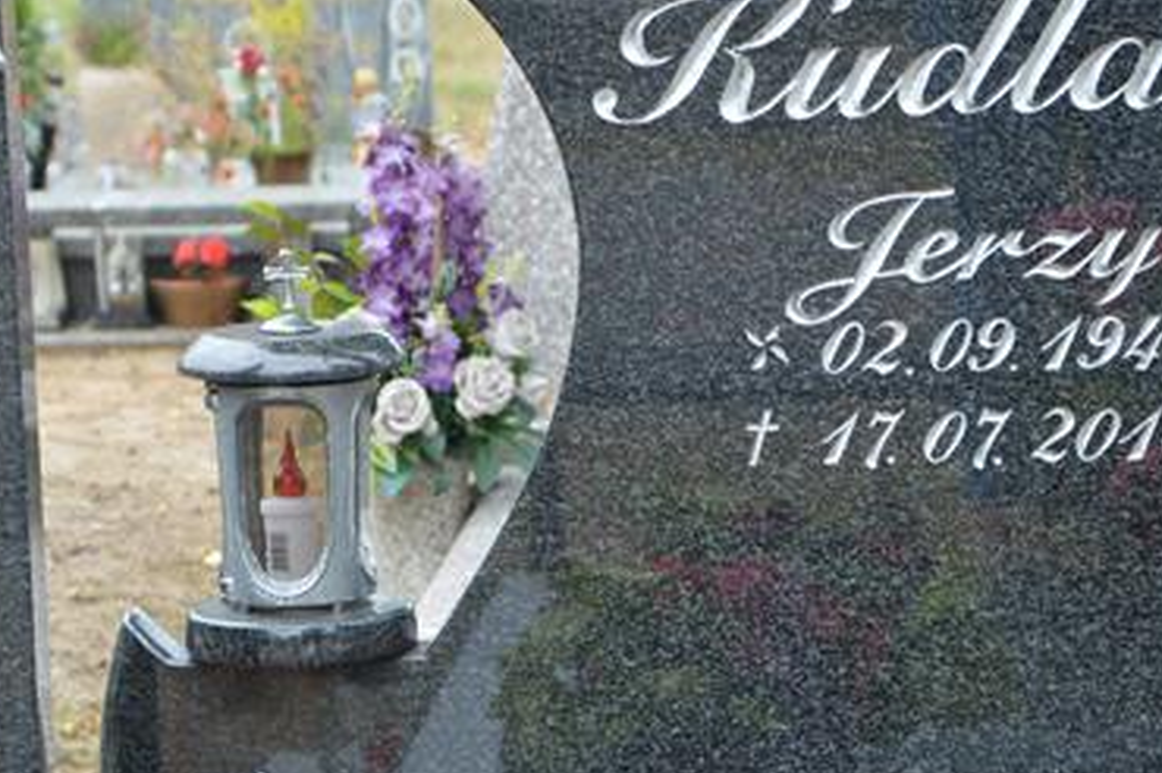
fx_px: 5192
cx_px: 603
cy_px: 512
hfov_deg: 12.8
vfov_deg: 8.5
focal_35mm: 161
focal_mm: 62
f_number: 5.6
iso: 400
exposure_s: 1/125
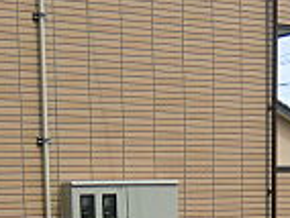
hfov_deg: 18.1
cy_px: 391
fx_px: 906
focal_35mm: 108
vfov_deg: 12.6
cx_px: 184
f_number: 3.2
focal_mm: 4.3
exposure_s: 1/500
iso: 64
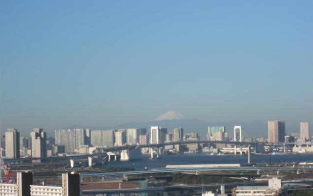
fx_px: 1024
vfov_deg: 10.9
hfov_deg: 17.4
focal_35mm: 120
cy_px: 114
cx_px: 157
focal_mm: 19.6
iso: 50
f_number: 5.8
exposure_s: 1/400
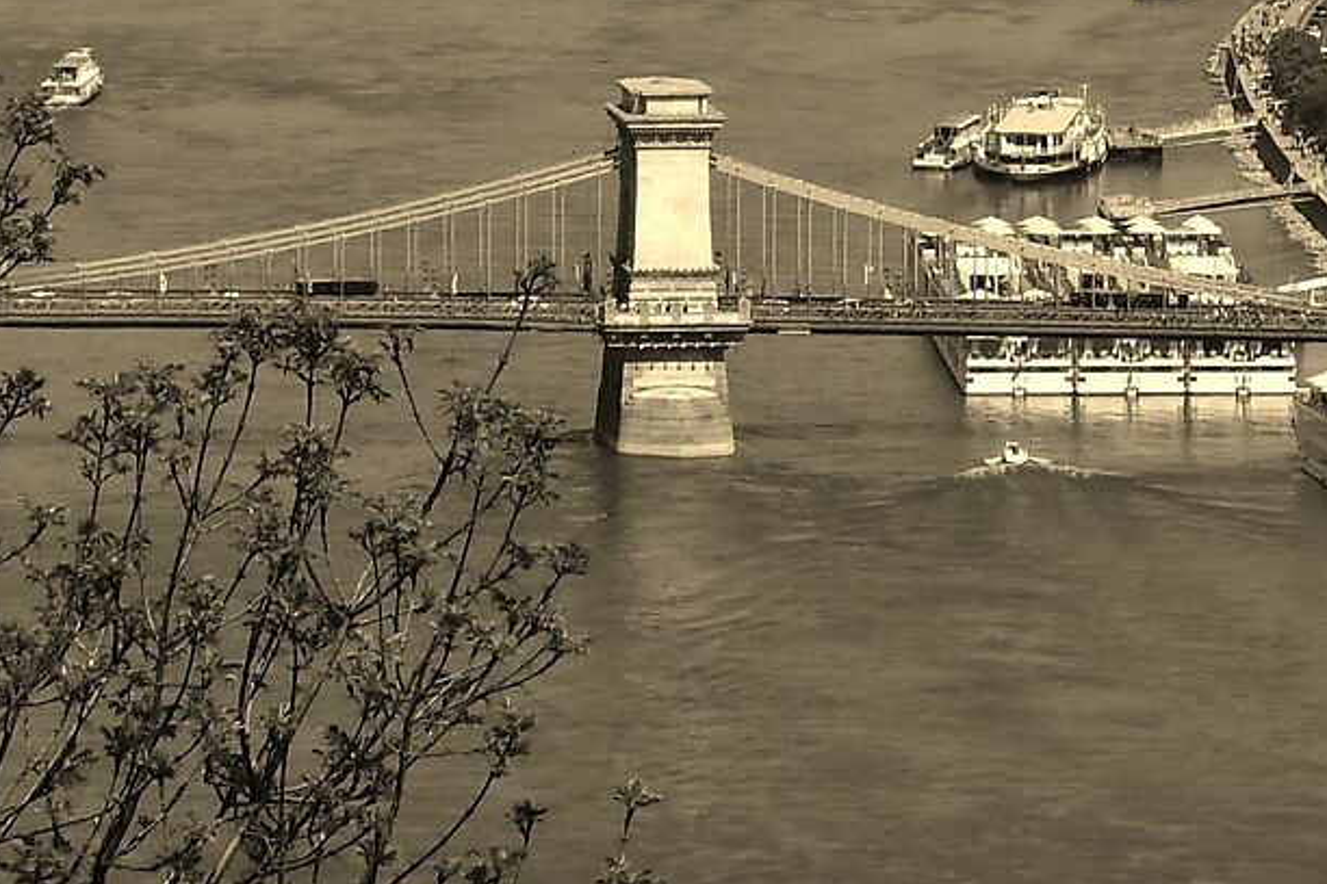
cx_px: 1266
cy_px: -566
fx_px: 13011
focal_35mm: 353
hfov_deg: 5.8
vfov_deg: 3.9
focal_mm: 60
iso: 100
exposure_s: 1/320
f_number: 9
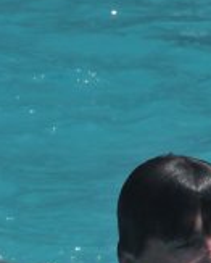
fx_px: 8049
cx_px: 186
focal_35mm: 1034
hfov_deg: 1.5
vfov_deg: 1.9
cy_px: 357
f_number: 20
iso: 1600
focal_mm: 200
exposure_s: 1/1600
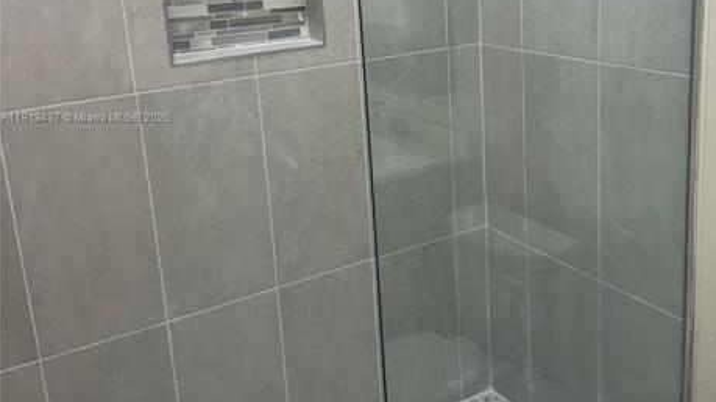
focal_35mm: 41
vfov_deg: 28.7
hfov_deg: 49.2
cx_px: 420
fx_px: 778
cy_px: 118
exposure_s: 1/120
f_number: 1.78
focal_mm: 6.76
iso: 125
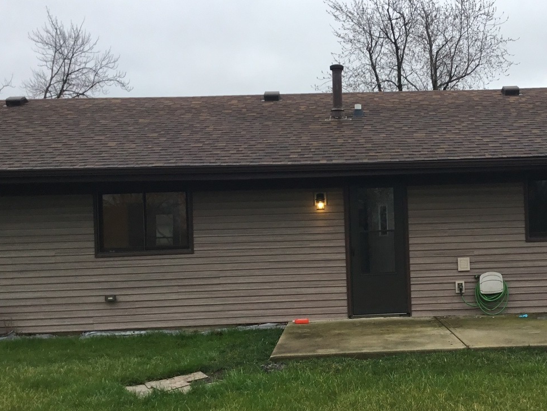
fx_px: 727
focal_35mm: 46
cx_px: 367
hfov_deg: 40.7
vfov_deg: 31.5
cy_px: 234
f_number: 2.4
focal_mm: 3.3
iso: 32
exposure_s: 1/120
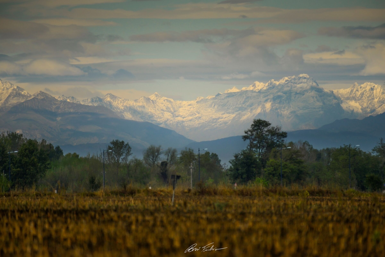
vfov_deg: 2.8
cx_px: 192
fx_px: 5349
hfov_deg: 4.1
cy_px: 128
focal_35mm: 500
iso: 800
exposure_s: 1/6400
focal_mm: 500
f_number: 5.6
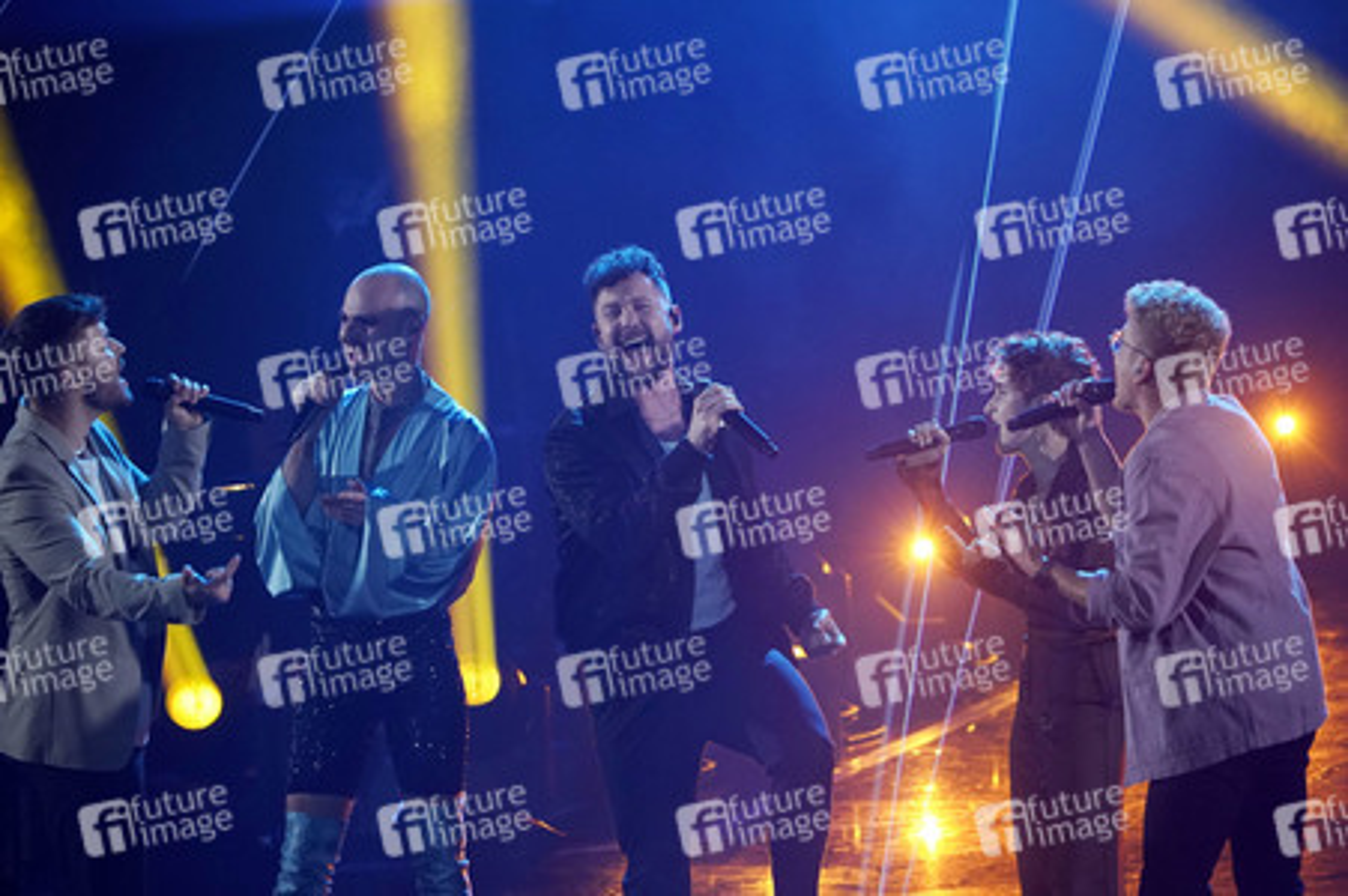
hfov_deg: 6.7
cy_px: 448
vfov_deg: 4.5
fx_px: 11449
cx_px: 674
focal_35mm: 306
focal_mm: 306
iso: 4000
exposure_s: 1/160
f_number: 6.3
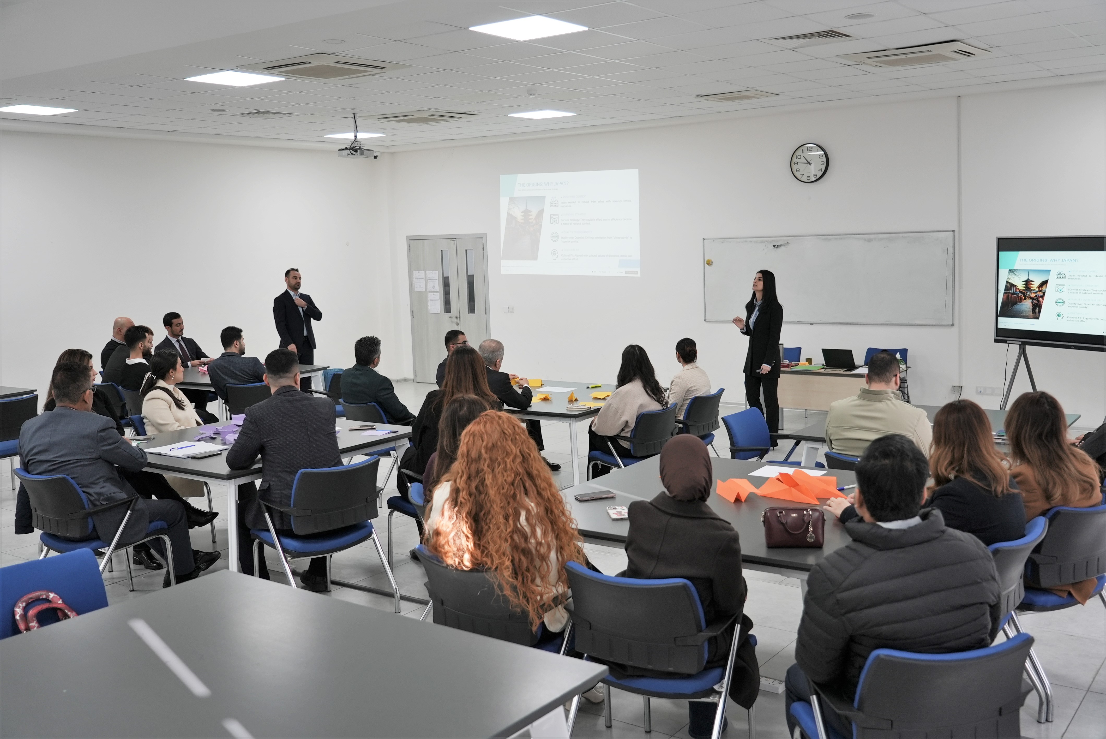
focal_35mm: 34
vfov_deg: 38.9
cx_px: 553
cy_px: 370
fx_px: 1045
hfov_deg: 55.8
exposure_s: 1/100
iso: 500
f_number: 4
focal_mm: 34
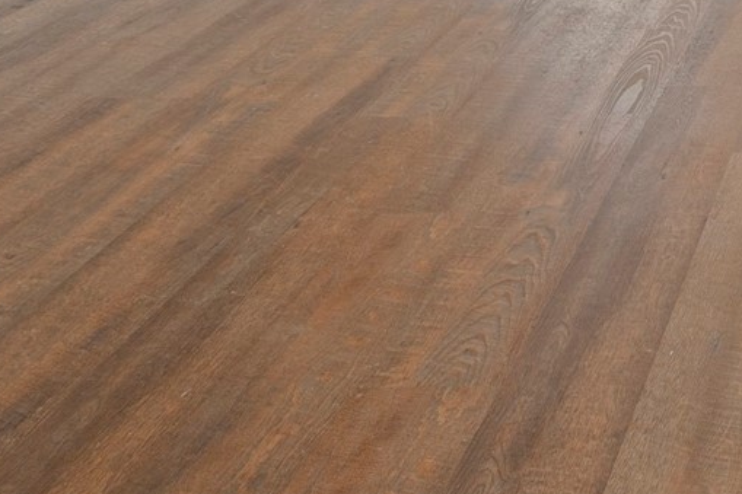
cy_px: -454
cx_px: 975
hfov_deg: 26.5
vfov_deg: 16.7
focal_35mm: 64
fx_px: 1319
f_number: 9
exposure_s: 1/2
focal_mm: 16
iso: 250
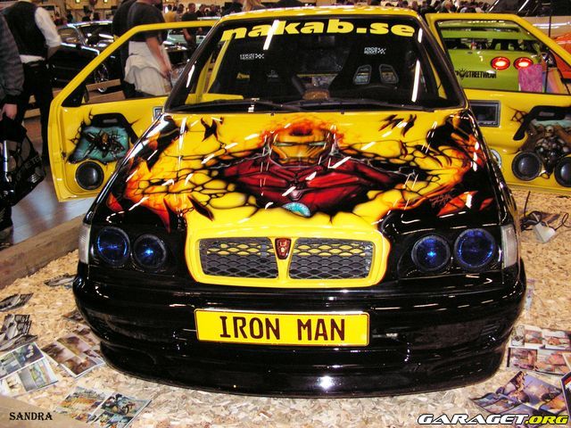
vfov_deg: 39.7
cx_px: 286
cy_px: 214
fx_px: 594
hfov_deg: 51.4
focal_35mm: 36
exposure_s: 1/40
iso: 160
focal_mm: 6
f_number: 3.2
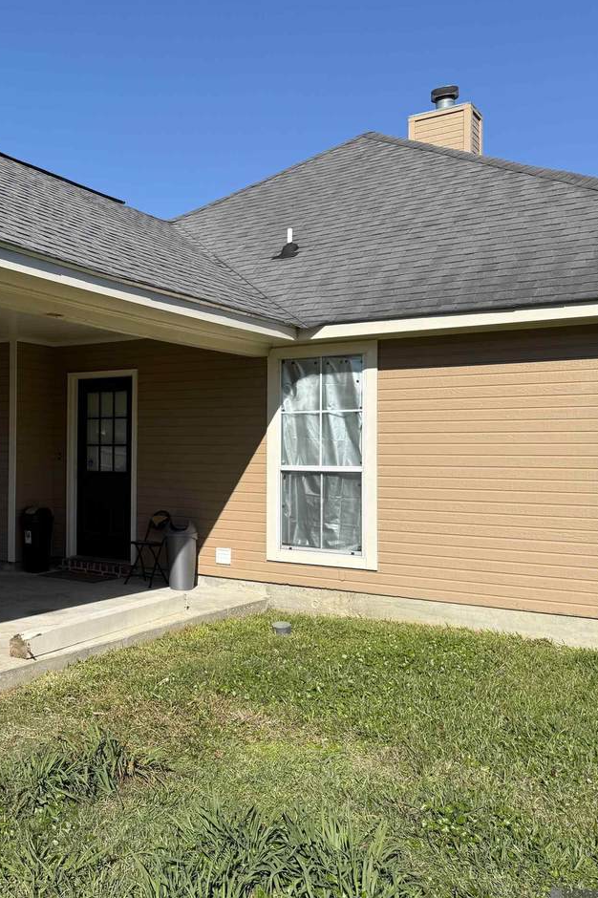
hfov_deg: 35.6
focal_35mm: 34
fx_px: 848
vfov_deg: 55.8
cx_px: 16
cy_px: 440
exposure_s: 1/4167
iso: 80
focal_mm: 6.76
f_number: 1.78
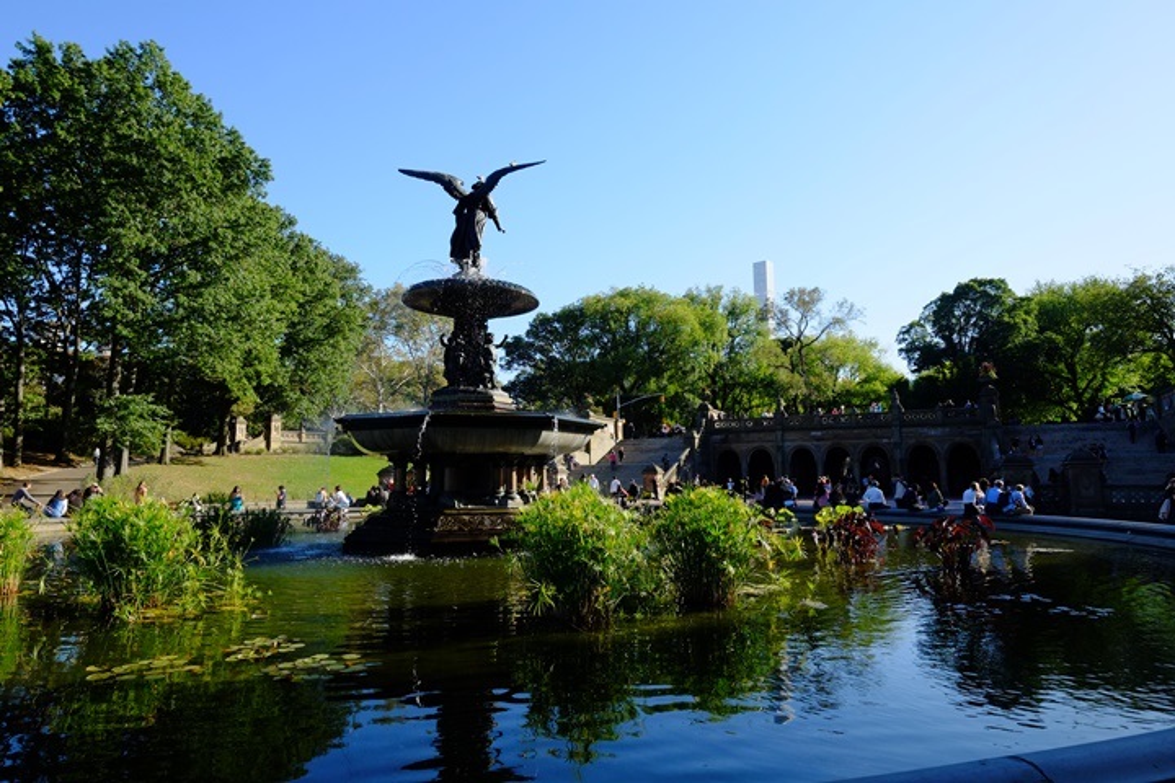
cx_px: 588
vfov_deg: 59.5
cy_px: 392
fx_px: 685
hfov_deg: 81.2
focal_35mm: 21
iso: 800
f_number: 9
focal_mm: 14
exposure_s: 1/450
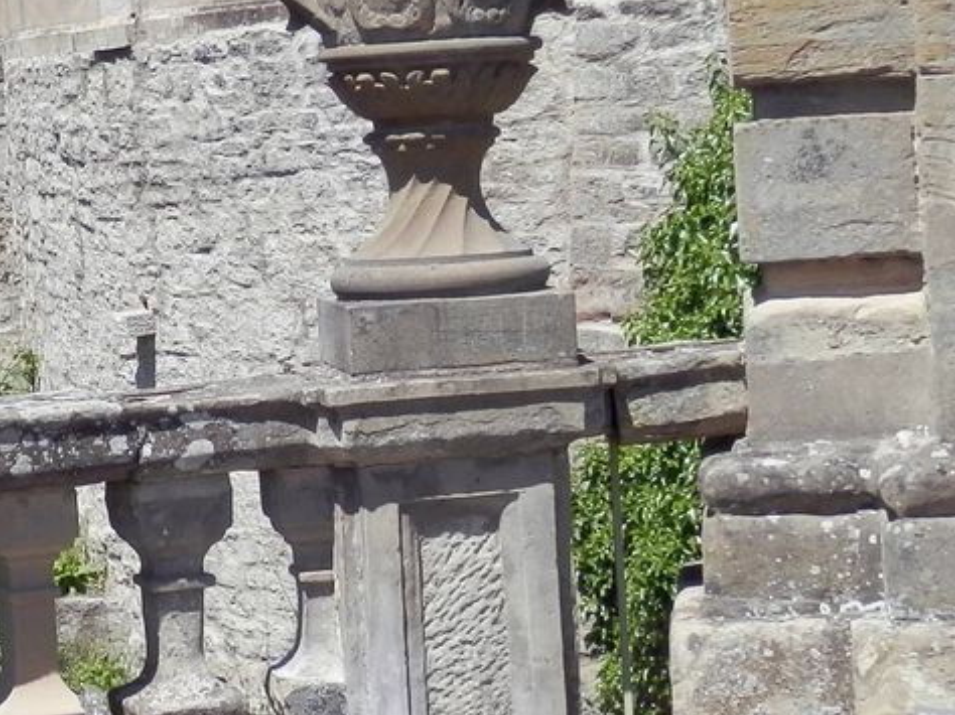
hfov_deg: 15.4
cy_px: 441
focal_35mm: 125
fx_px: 3447
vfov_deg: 11.8
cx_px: -69
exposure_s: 1/800
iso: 80
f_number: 3.6
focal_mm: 6.6
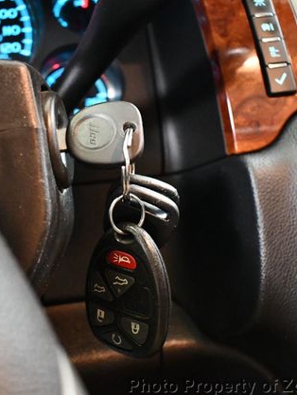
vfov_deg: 36.1
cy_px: 201
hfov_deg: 27.5
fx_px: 606
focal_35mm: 53
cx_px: 116
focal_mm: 18
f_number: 3.5
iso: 6400
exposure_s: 1/60
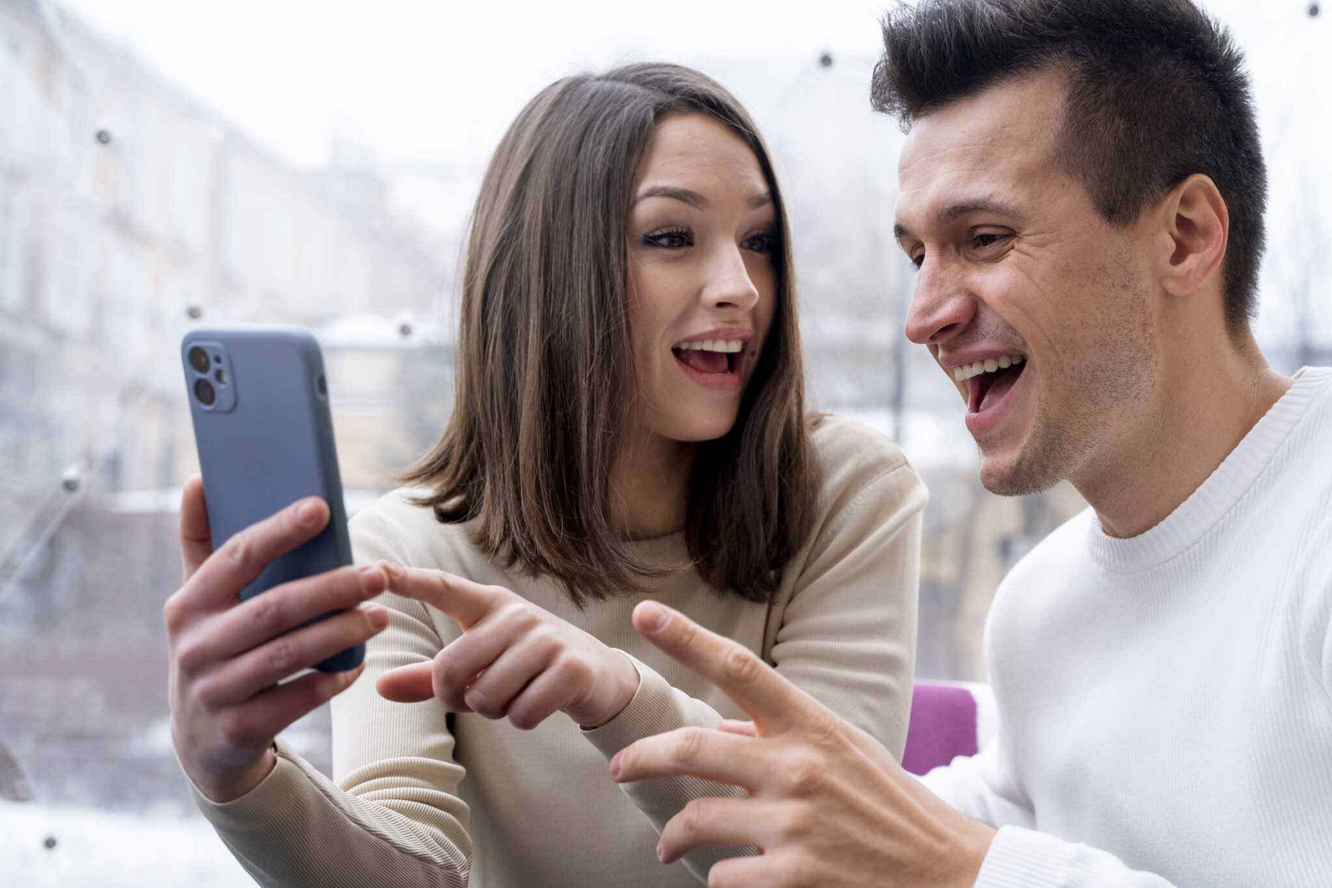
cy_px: 537
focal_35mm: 56
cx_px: 820
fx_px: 2072
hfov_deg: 35.5
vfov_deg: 24.2
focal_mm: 45
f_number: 4
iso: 800
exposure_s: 1/250
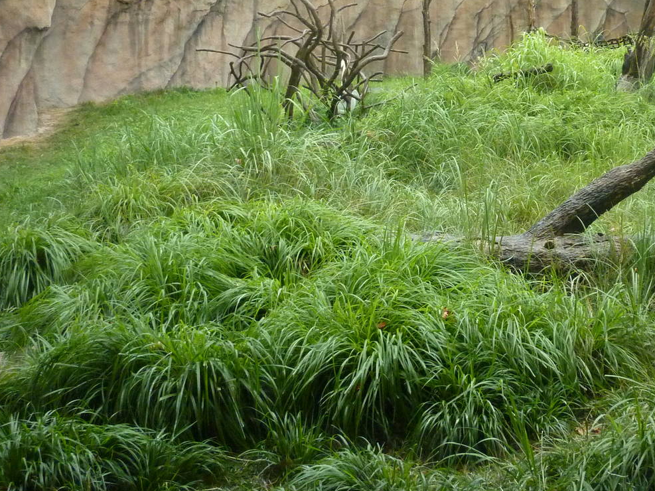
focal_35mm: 47
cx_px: 521
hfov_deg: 38.9
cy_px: 141
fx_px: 889
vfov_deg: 30.5
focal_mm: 4.7
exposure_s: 1/320
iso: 400
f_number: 3.4
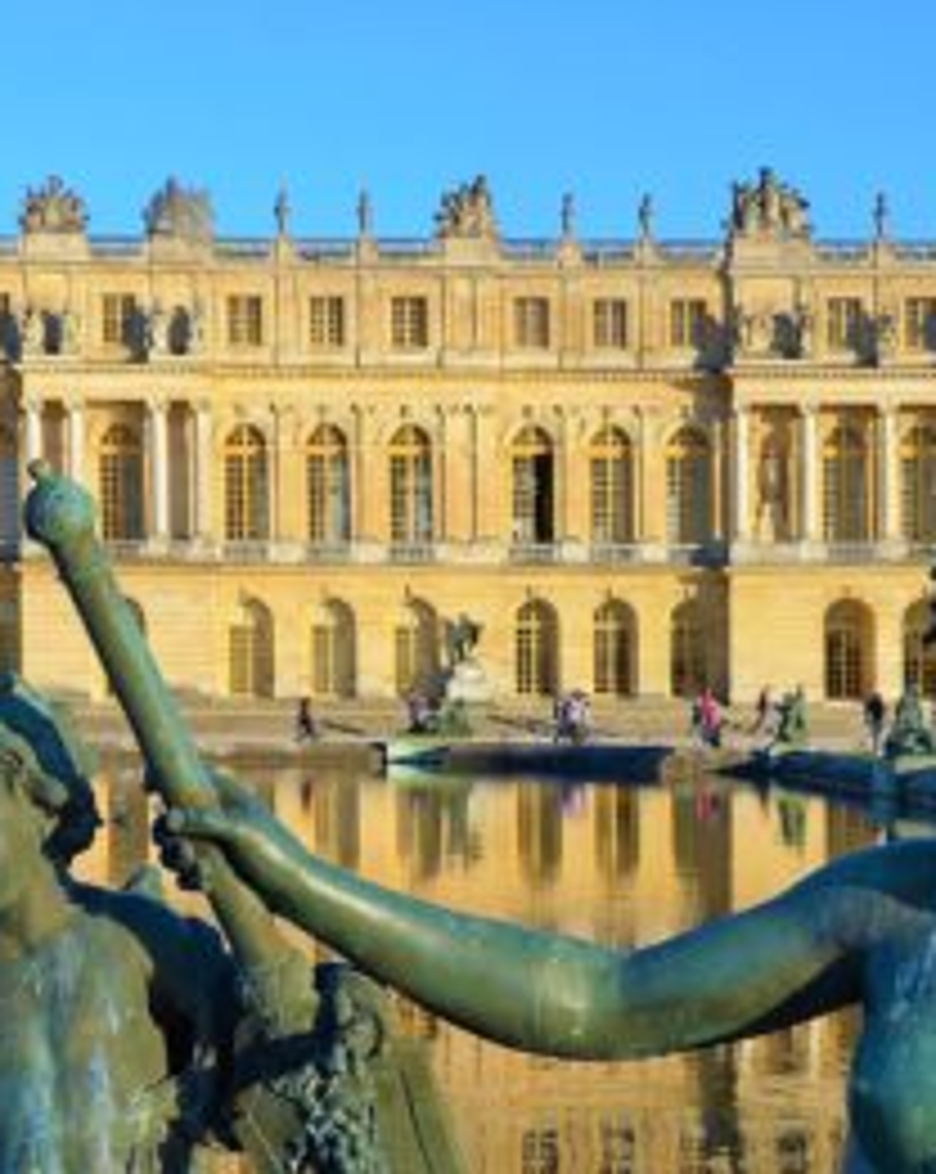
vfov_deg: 22.8
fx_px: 2881
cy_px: 891
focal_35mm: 83
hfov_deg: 18.4
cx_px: 594
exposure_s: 1/250
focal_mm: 20
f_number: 8
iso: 160
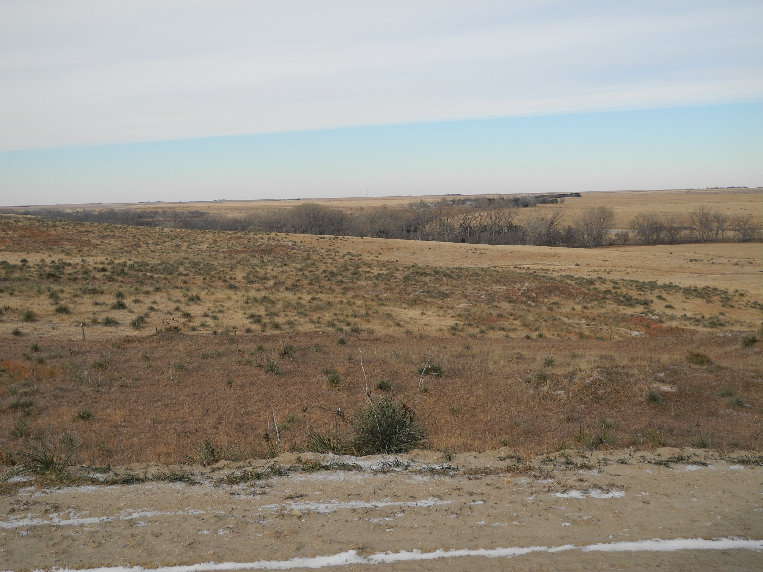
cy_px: 286
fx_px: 992
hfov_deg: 42.1
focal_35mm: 45
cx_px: 382
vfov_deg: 32.2
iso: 100
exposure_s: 1/800
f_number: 3.2
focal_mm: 9.7
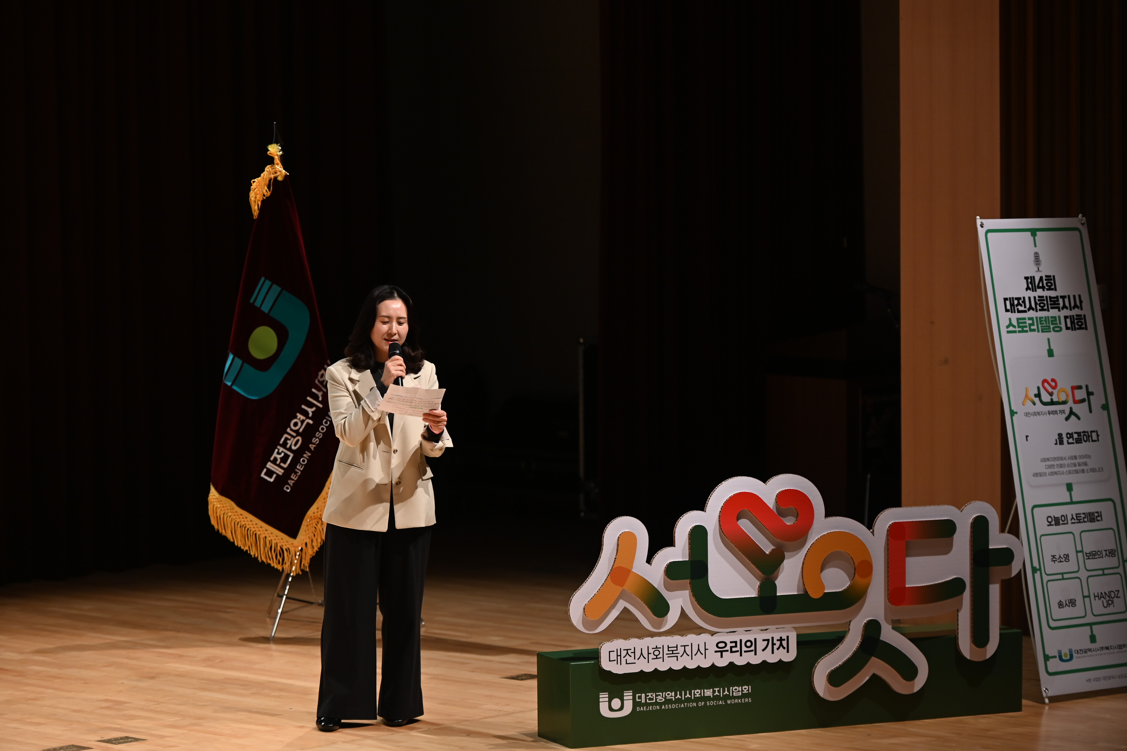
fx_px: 3912
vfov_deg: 11.0
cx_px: 564
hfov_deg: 16.4
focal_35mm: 125
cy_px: 376
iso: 640
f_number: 2.8
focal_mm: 125
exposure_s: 1/125
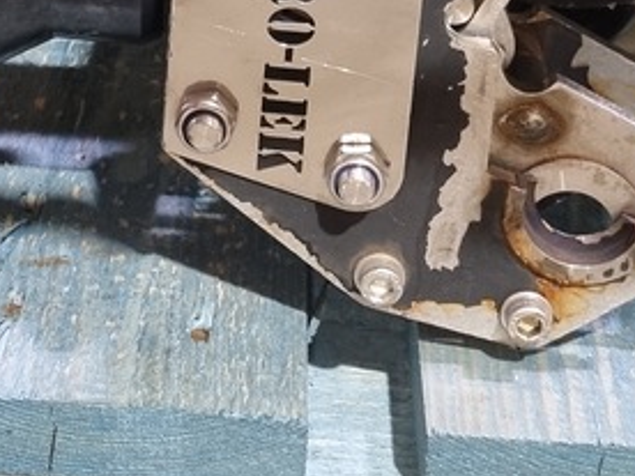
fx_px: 2073
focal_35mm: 113
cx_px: -85
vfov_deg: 13.0
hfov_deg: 16.8
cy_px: 16
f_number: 1.8
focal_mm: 5.4
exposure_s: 1/50
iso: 500
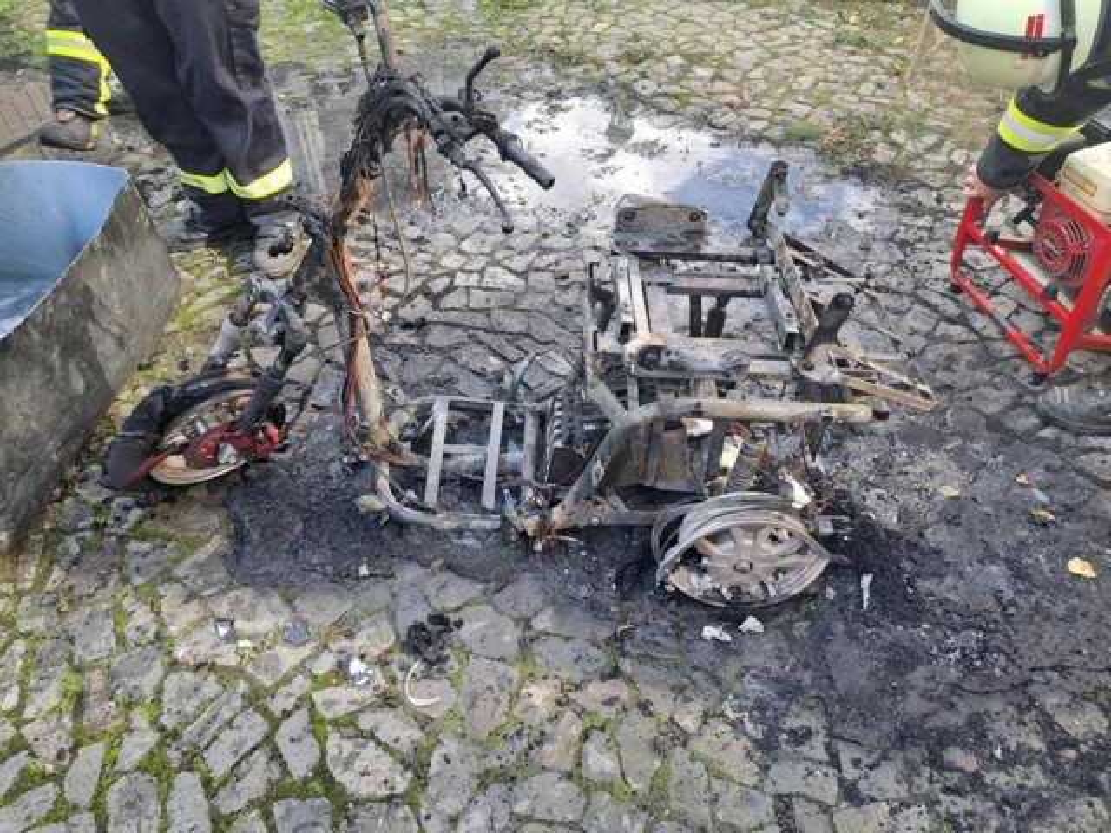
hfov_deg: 71.6
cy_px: 416
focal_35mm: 24
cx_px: 556
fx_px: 770
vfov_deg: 56.8
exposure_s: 1/50
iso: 50
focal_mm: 5.23
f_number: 1.8
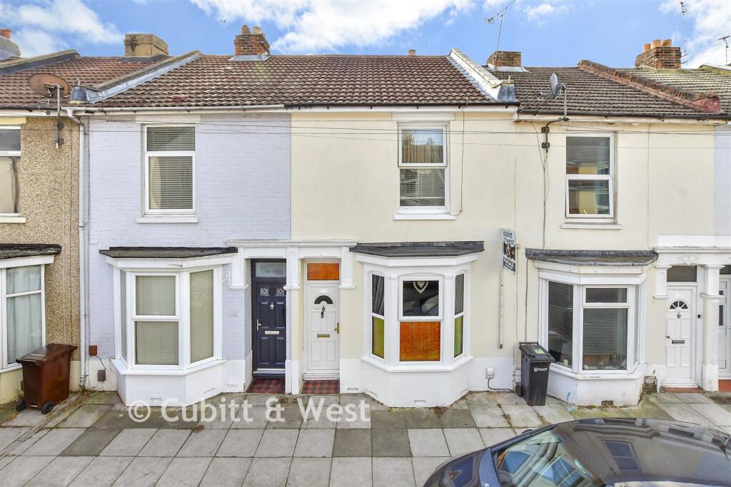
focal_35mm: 15
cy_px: 244
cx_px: 366
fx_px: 305
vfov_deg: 77.3
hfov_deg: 100.4
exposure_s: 1/250
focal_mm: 10
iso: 400
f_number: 8
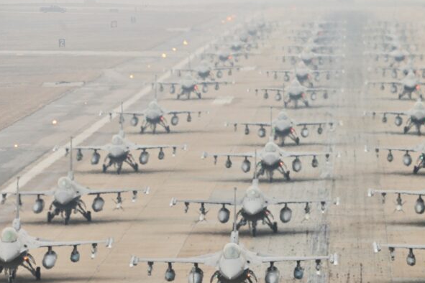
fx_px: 5725
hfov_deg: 4.2
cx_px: 365
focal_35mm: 485
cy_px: 212
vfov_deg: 2.8
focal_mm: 280
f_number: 8
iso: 250
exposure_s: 1/320
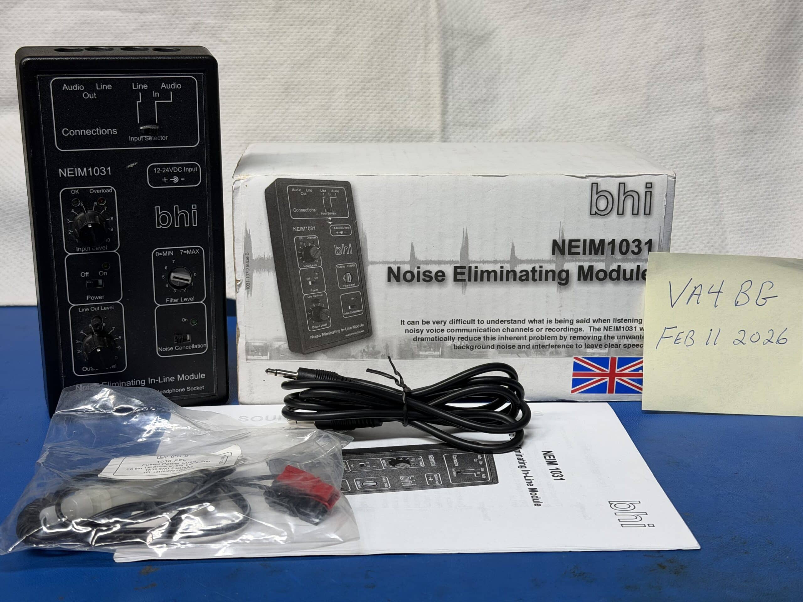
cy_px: 301
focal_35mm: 48
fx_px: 1113
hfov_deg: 39.7
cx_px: 402
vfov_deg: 30.3
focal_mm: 6.76
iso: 100
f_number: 1.78
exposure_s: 1/60
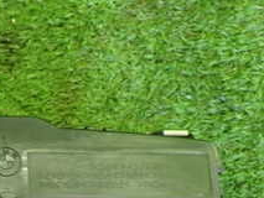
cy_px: 229
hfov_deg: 20.6
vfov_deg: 15.9
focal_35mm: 90
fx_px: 687
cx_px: -37
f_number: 2.4
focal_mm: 5.79
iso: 200
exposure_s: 1/50
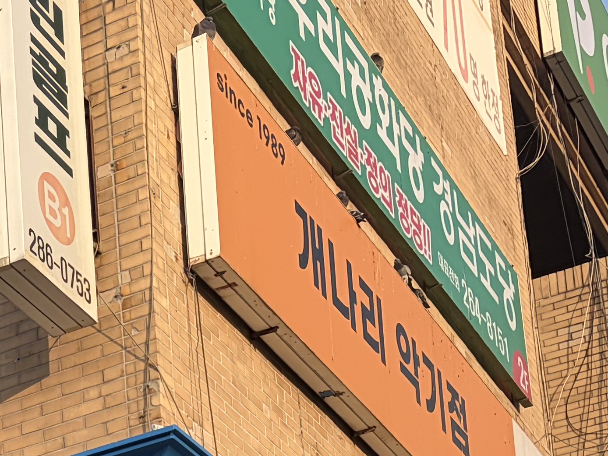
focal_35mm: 107
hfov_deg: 16.4
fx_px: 1879
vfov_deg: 12.5
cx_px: -366
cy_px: 857
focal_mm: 5.96
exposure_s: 1/1196
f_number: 1.6
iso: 50
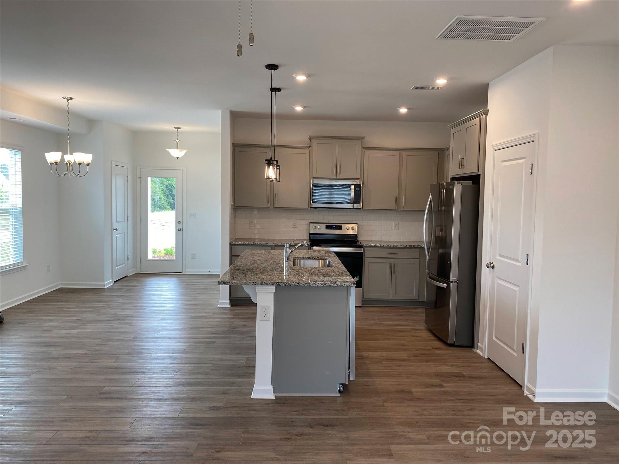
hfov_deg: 67.3
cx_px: 310
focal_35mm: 26
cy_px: 232
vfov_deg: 53.1
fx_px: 465
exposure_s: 1/120
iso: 64
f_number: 1.8
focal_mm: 4.25
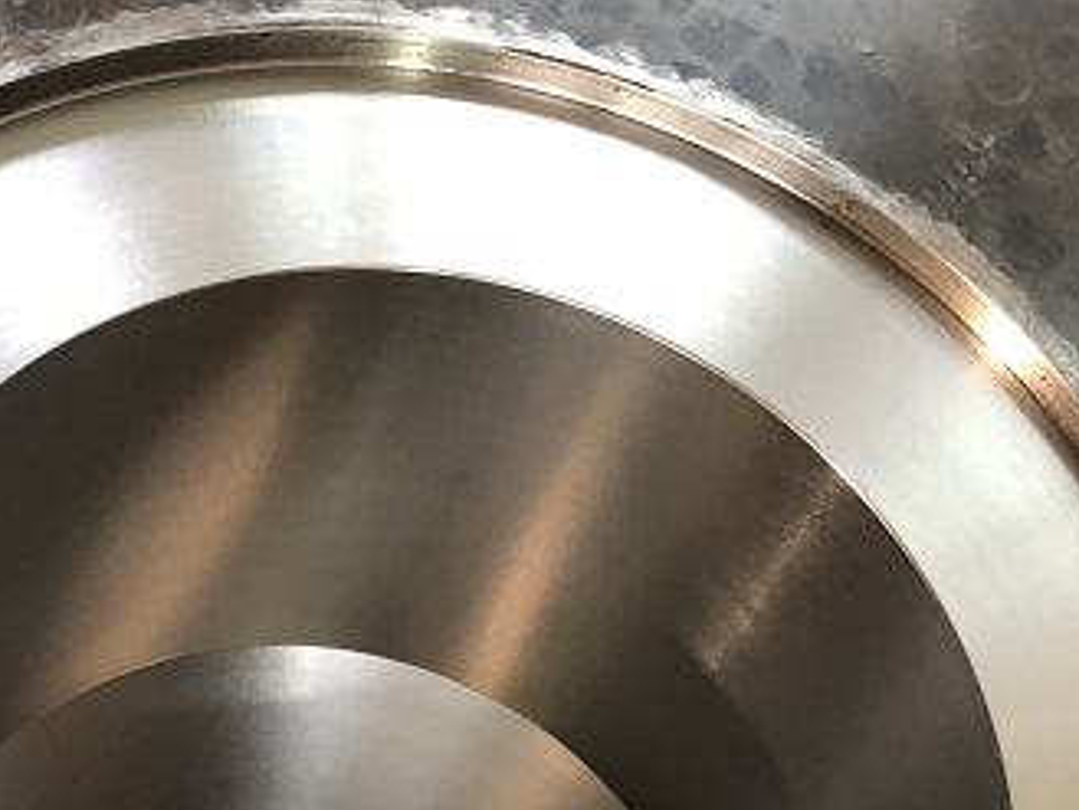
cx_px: 518
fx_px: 2120
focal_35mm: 68
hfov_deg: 28.5
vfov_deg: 20.8
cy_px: 849
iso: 80
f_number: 1.8
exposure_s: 1/17
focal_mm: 3.99
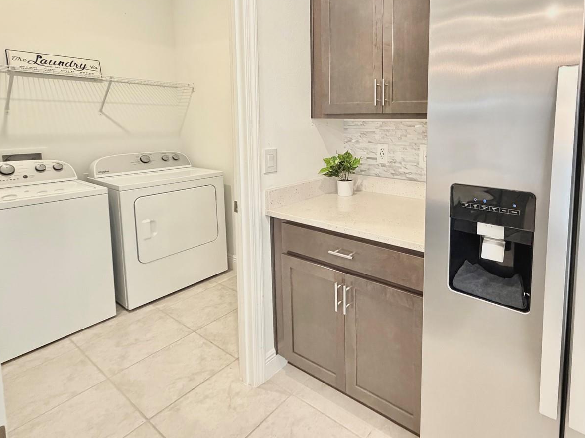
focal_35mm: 19
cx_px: 384
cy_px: 148
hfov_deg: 82.1
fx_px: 321
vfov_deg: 66.9
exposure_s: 1/60
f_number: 2.2
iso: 800
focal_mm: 2.22
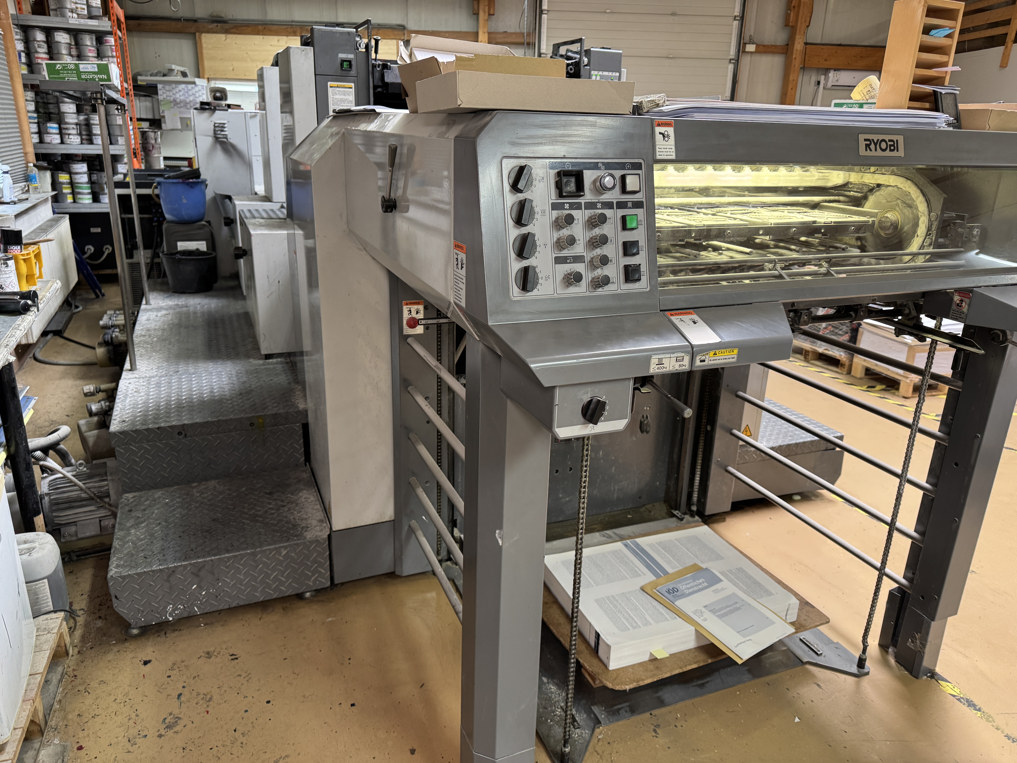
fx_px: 705
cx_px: 508
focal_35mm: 24
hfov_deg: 71.6
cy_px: 382
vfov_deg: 56.8
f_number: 1.78
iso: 250
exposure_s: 1/50
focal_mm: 6.76
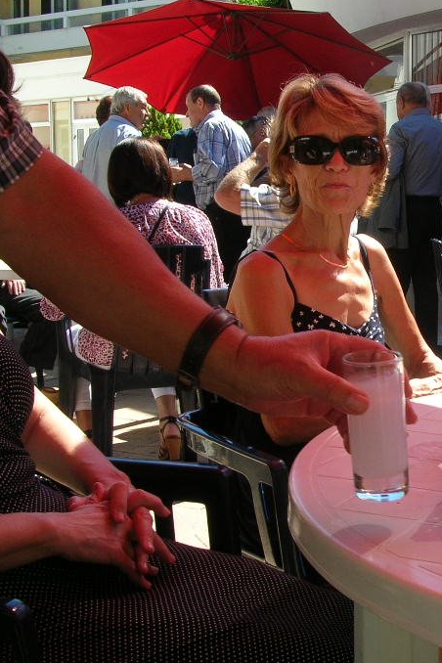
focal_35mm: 55
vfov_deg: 36.2
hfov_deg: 23.6
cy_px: 318
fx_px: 1013
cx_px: 436
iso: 50
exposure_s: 1/124
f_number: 5.6
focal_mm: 5.8
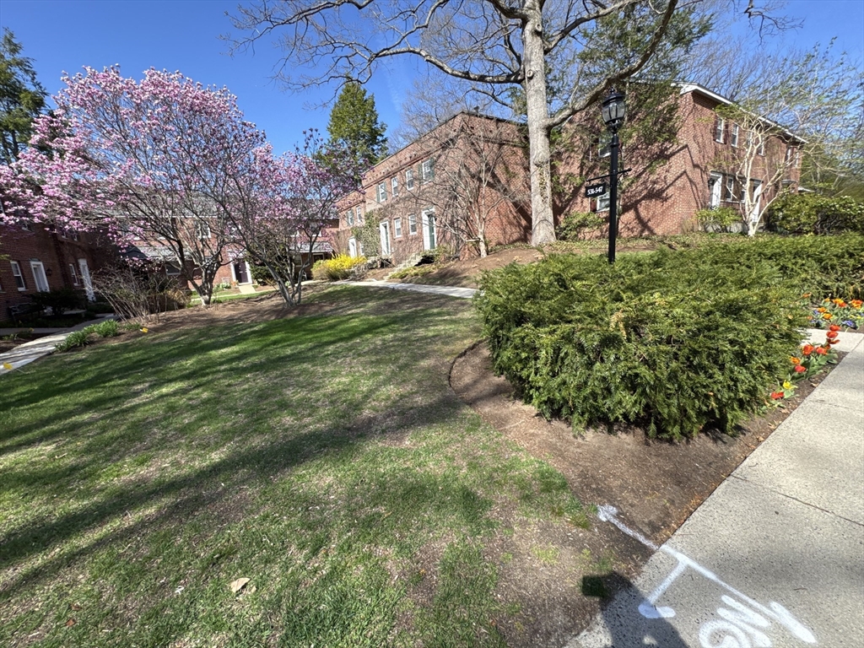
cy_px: 324
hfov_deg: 102.1
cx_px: 432
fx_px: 349
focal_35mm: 14
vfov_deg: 85.7
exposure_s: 1/573
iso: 50
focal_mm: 2.22
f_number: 2.2
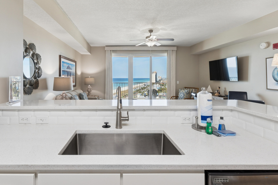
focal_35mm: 18
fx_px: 139
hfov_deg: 89.7
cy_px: 74
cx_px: 125
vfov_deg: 66.8
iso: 100
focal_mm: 10
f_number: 10
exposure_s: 1/15
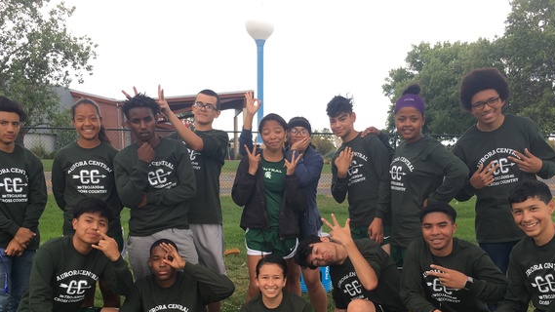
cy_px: 255
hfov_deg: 50.5
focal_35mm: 40
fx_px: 589
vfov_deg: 29.0
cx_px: 287
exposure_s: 1/206
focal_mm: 4.15
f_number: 2.2
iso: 25
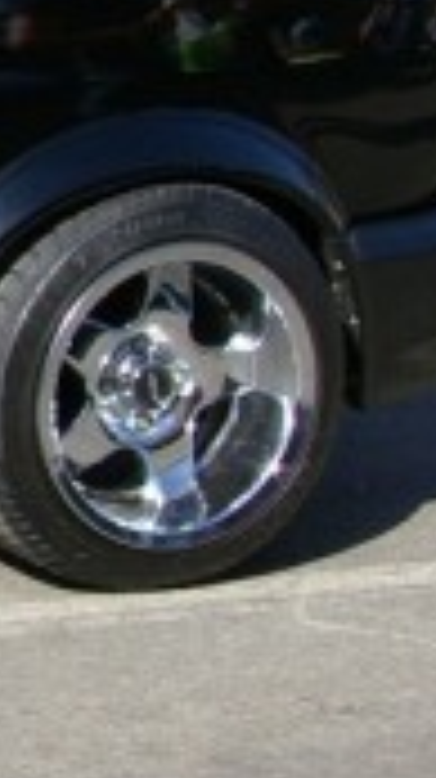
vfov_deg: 11.3
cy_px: 20
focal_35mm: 189
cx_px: -1187
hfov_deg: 5.7
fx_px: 3894
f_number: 8
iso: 200
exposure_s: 1/250
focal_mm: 26
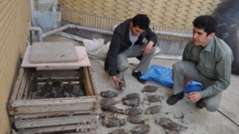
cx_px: 118
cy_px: 65
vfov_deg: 40.2
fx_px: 184
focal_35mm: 29
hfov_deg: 66.1
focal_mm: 18
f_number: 5.6
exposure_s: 1/125
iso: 200
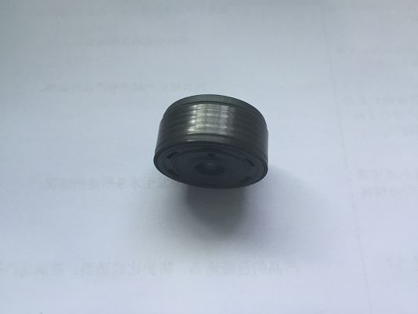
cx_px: 209
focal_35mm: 29
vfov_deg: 48.2
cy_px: 157
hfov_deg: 61.6
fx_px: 350
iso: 32
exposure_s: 1/30
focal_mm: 4.15
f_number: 2.2
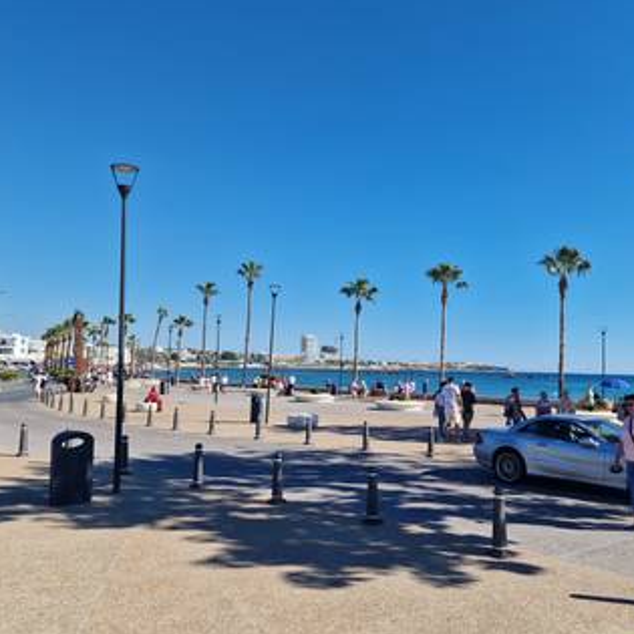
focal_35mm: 31
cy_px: 322
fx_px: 642
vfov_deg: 52.5
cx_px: 366
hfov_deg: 52.3
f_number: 1.8
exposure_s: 1/1780
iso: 50
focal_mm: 6.4
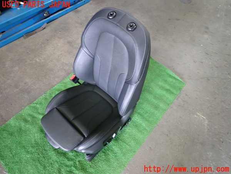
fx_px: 167
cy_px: 87
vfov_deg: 54.9
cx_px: 116
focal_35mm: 25
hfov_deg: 69.4
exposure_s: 1/30
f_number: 2
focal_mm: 4.5
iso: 320
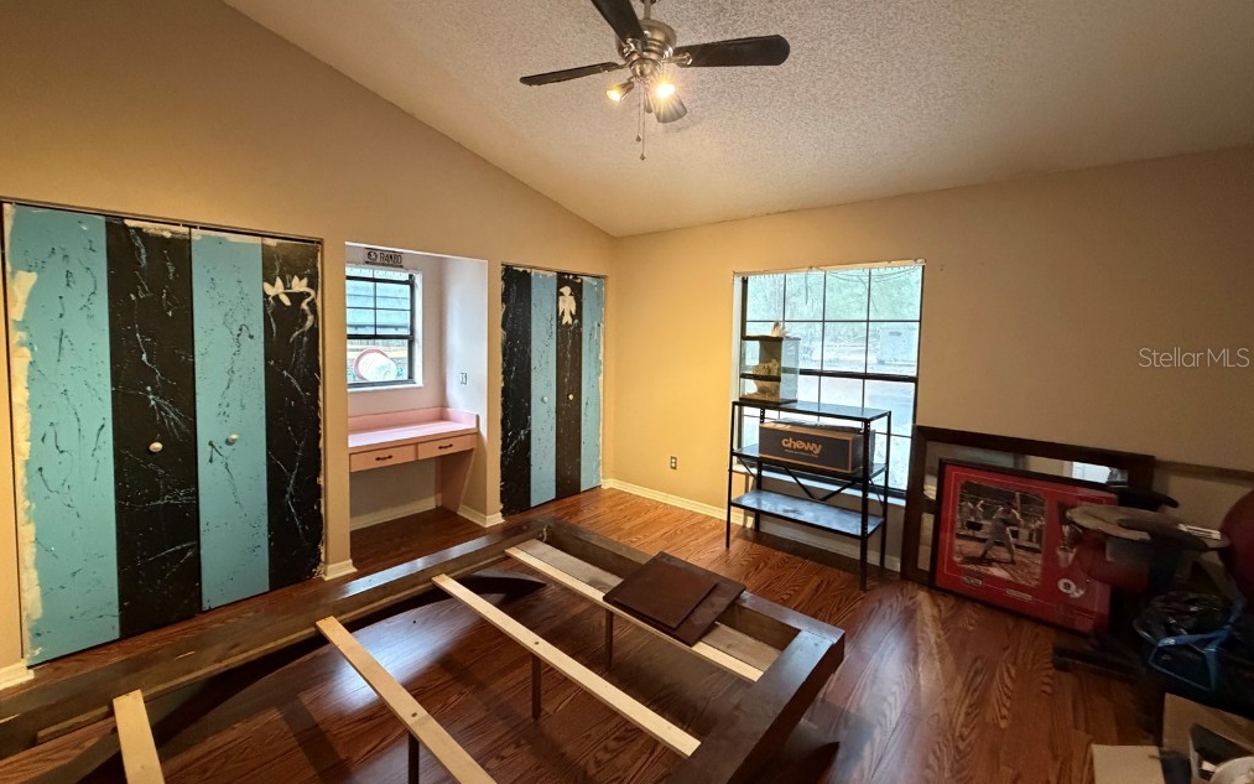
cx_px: 621
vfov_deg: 74.6
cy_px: 357
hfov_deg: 101.5
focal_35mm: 15
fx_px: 513
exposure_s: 1/60
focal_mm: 2.22
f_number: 2.2
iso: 1000
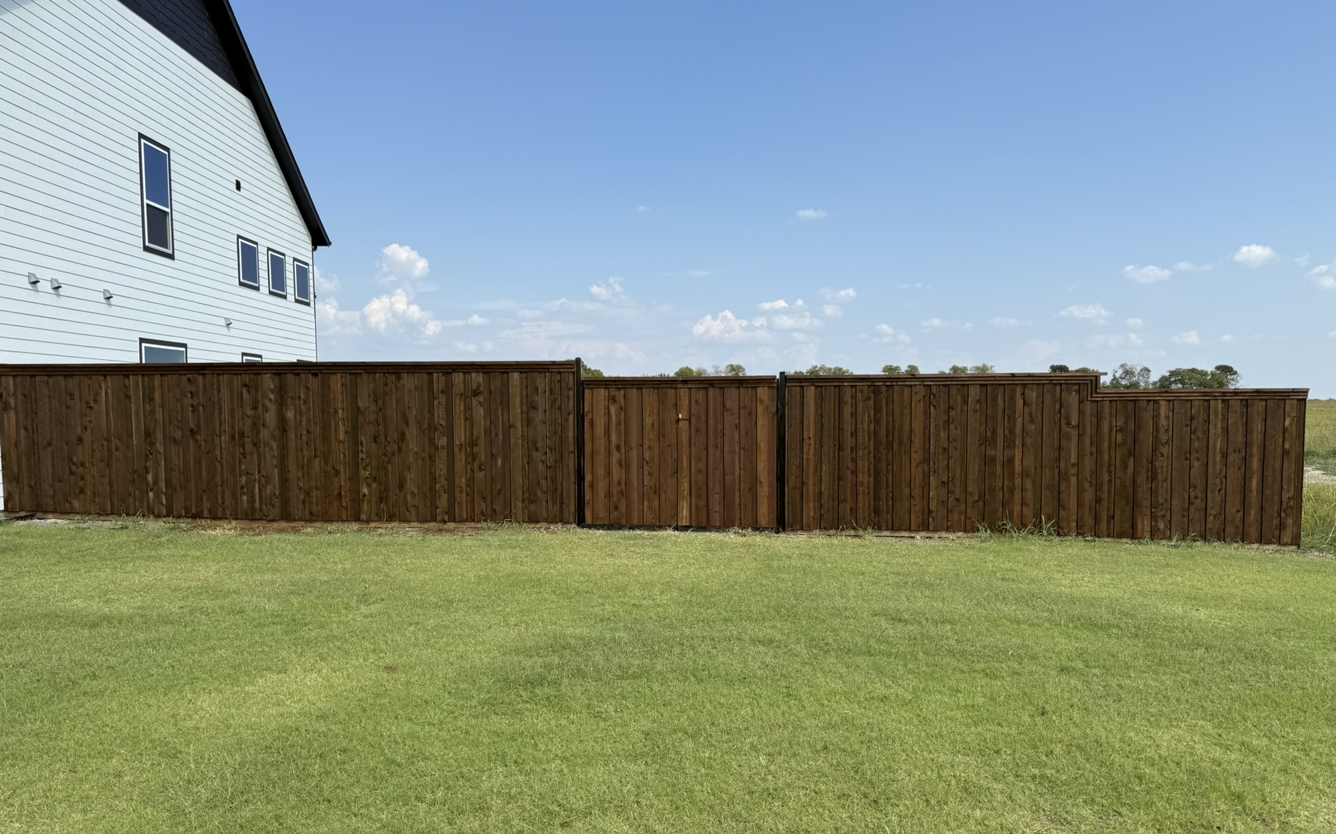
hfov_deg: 70.4
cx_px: 666
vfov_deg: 47.5
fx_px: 947
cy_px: 467
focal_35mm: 26
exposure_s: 1/4975
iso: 80
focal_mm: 6.76
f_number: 1.78
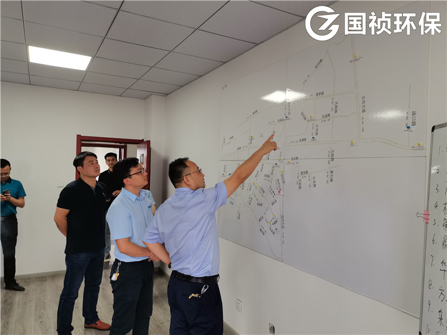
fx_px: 336
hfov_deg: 67.3
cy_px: 168
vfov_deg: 53.0
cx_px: 224
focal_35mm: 26
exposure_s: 1/100
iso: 200
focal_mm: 5.58
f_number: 1.8
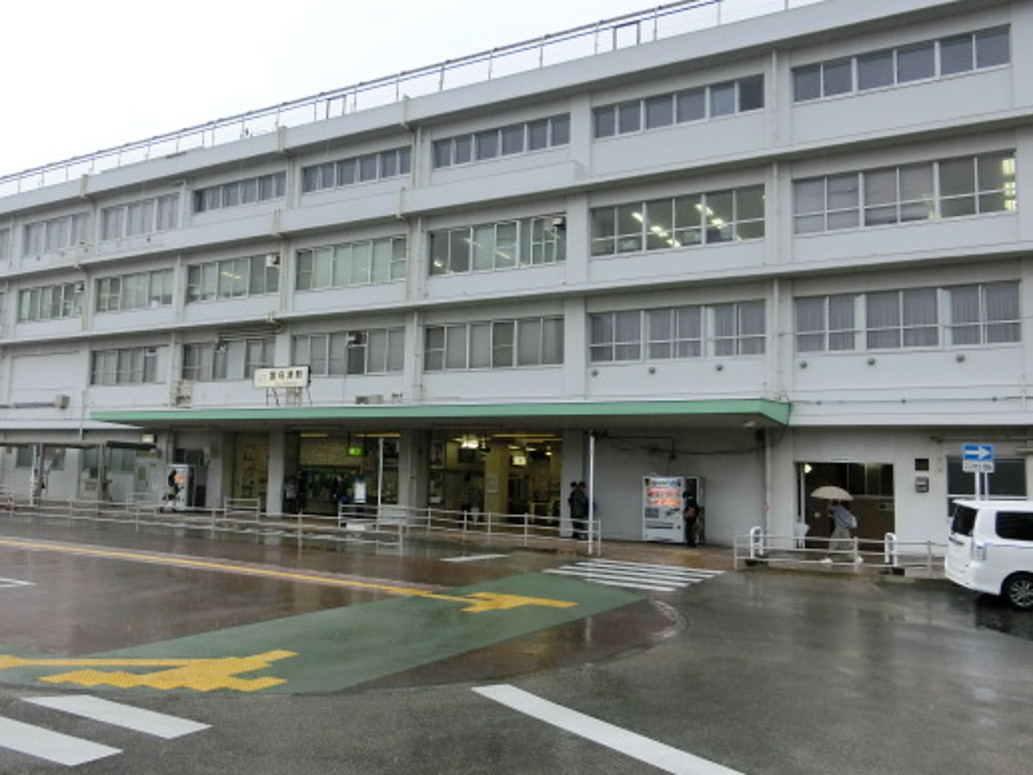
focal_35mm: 31
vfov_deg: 45.4
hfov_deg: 57.8
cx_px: 402
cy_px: 391
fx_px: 925
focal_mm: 4.5
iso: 80
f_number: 3.5
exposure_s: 1/125
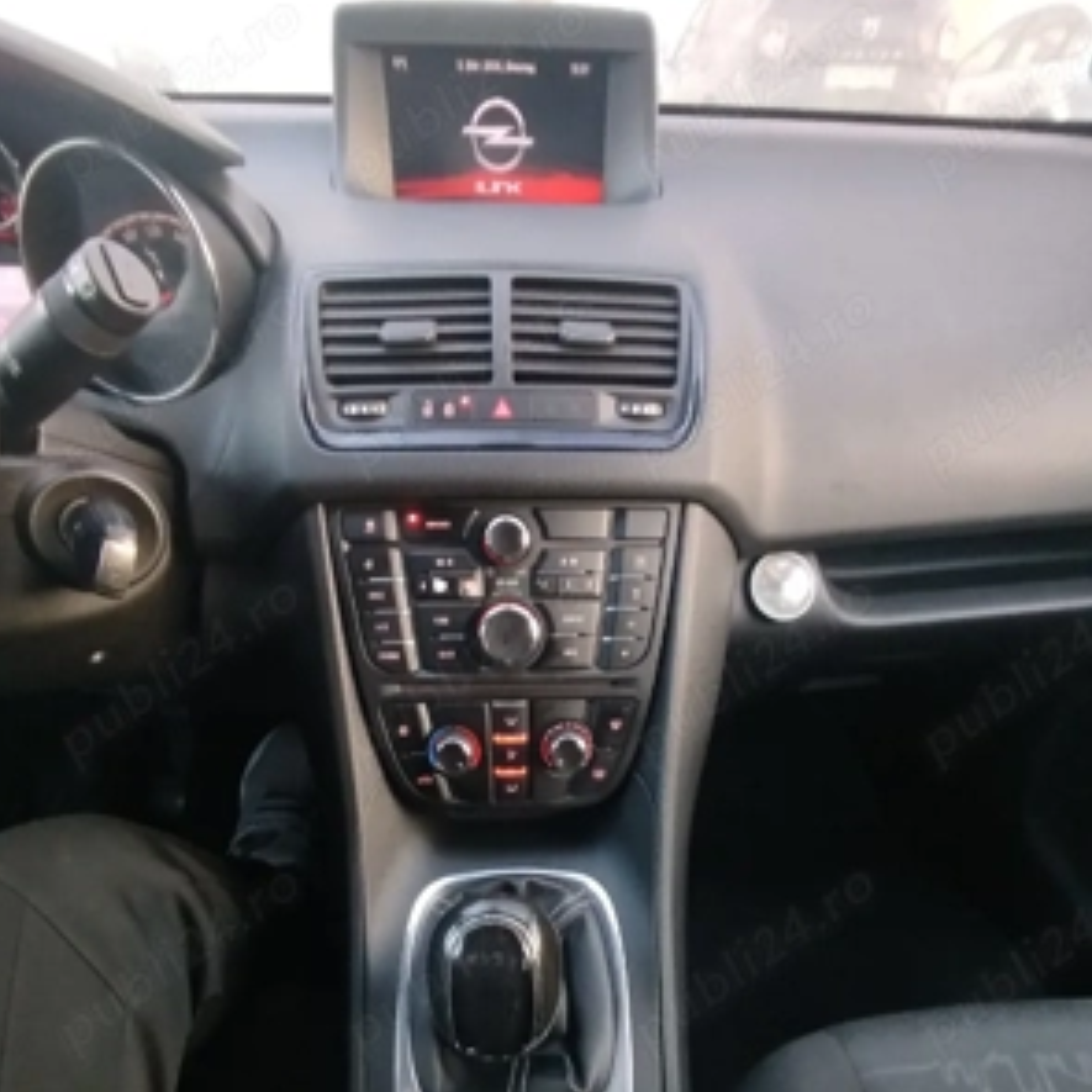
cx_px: 540
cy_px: 714
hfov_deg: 80.7
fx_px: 642
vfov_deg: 78.5
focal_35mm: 18
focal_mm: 1.65
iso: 200
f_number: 2.2
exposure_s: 1/25
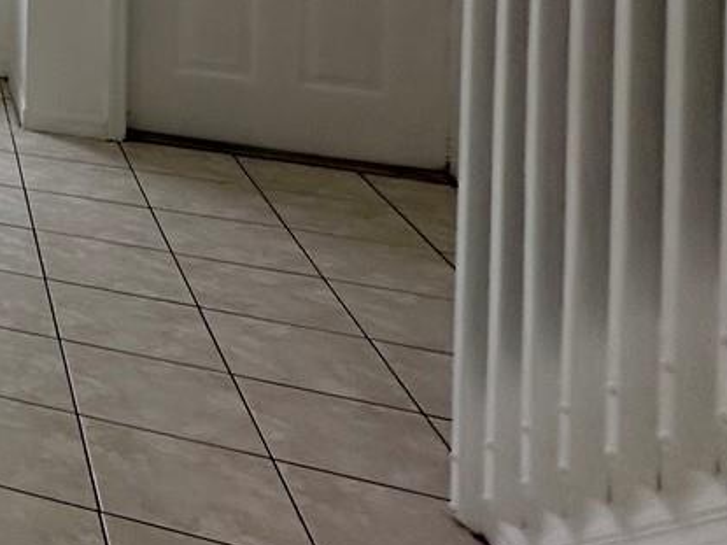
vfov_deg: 22.7
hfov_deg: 20.7
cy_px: -244
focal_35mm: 54
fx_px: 1134
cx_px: -648
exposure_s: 1/120
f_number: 2.2
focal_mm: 2.22
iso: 80
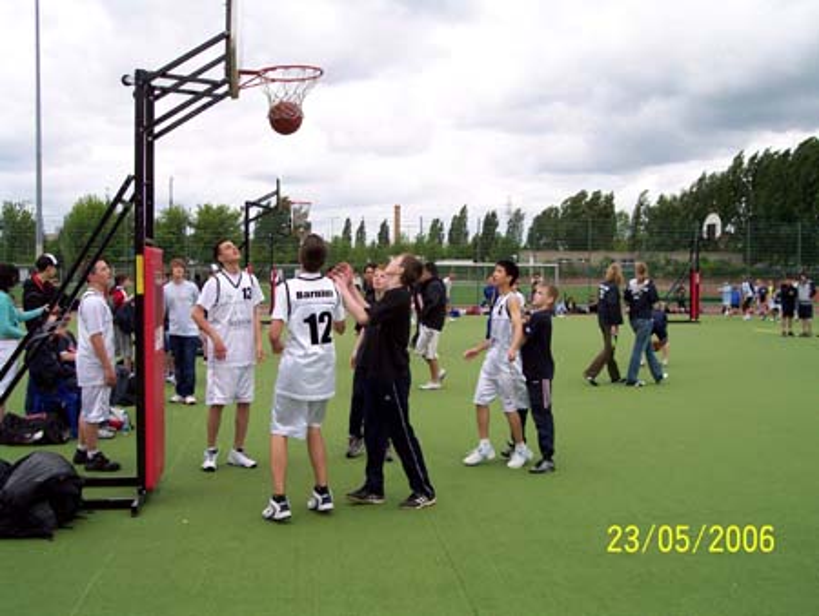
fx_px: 900
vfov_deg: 37.8
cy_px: 308
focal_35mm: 38
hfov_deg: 49.0
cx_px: 410
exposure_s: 1/350
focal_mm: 8
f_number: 4.8
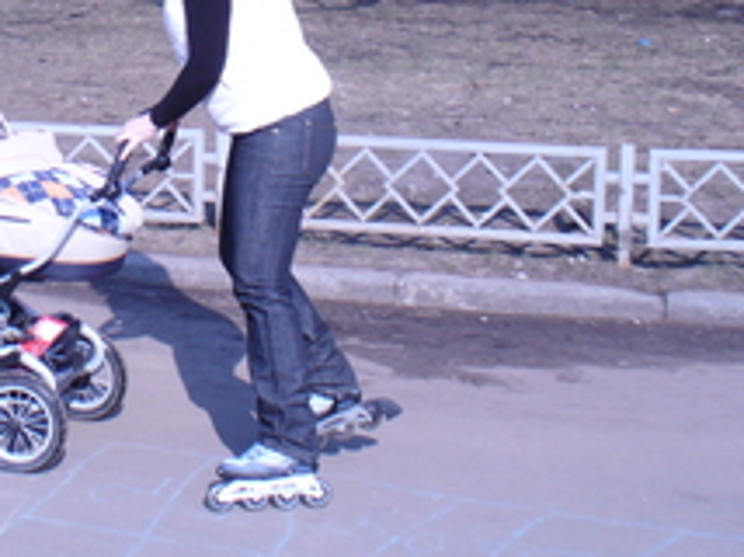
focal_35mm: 78
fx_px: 1675
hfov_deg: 24.3
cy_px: 59
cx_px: 63
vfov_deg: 18.6
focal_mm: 6.1
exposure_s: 1/200
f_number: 5.6
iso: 80
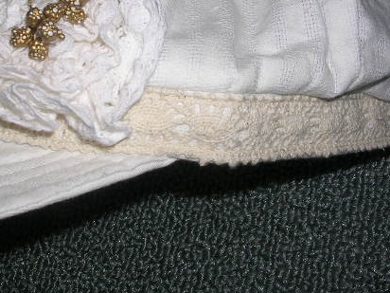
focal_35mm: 59
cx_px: 151
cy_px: 68
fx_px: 665
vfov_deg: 24.5
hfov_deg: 32.6
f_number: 5.6
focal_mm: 5.8
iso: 50
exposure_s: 1/60.1
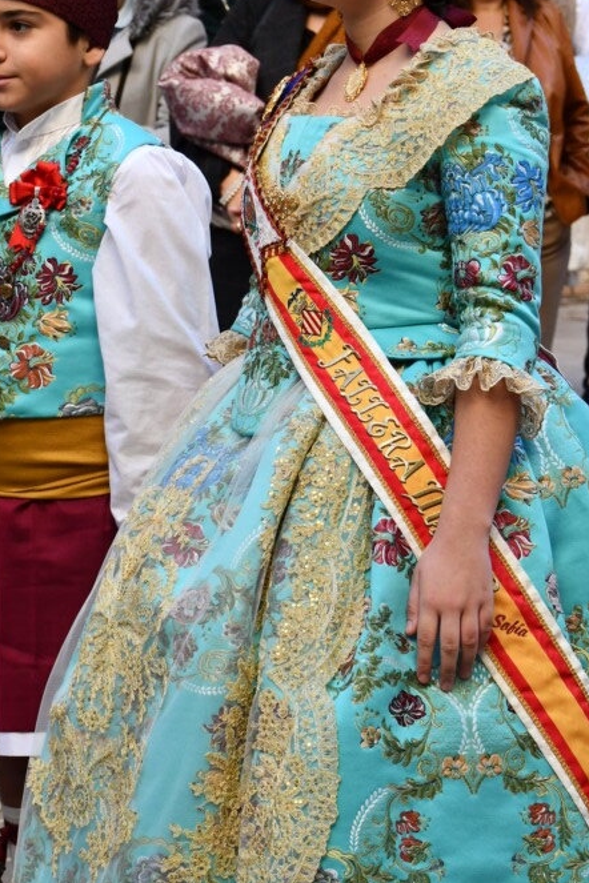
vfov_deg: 17.9
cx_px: 271
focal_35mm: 114
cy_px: 356
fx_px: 2798
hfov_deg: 12.0
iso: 400
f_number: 5
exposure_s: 1/250
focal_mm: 42
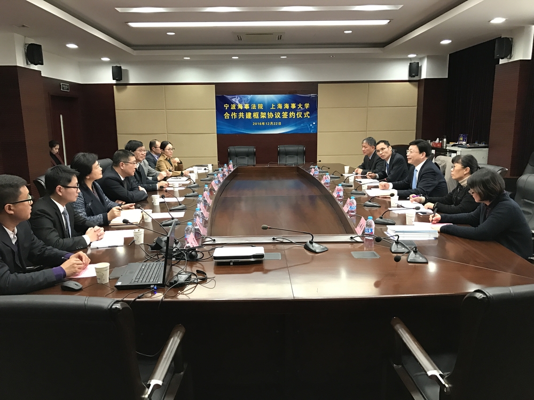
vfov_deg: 49.7
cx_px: 267
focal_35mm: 28
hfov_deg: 63.4
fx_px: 432
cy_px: 200
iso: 64
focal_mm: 3.99
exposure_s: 1/17
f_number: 1.8
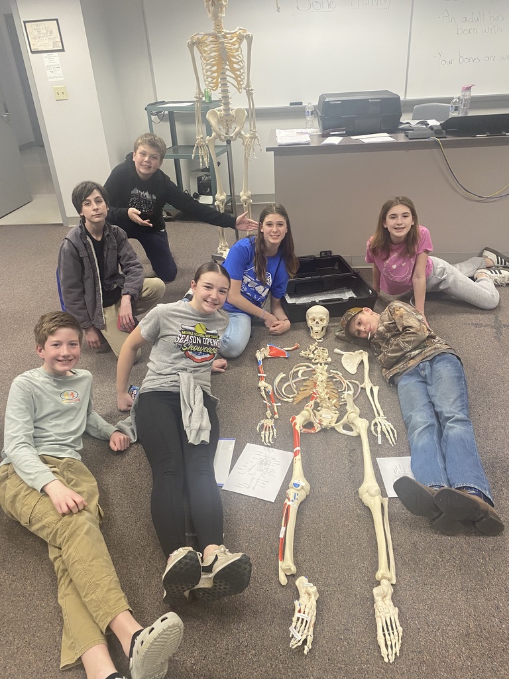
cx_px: 254
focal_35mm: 26
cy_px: 340
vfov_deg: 67.3
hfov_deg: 53.1
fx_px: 510
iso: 125
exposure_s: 1/60
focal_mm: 4.25
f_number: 1.8
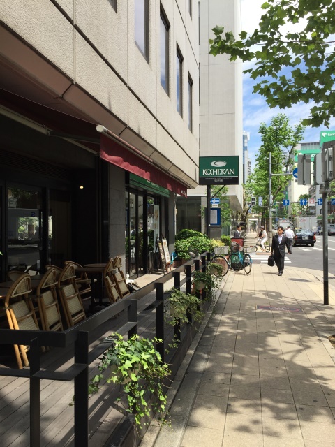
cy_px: 224
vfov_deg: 61.7
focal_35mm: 29
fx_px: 374
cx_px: 168
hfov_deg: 48.2
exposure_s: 1/1199
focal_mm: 4.15
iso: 32
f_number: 2.2
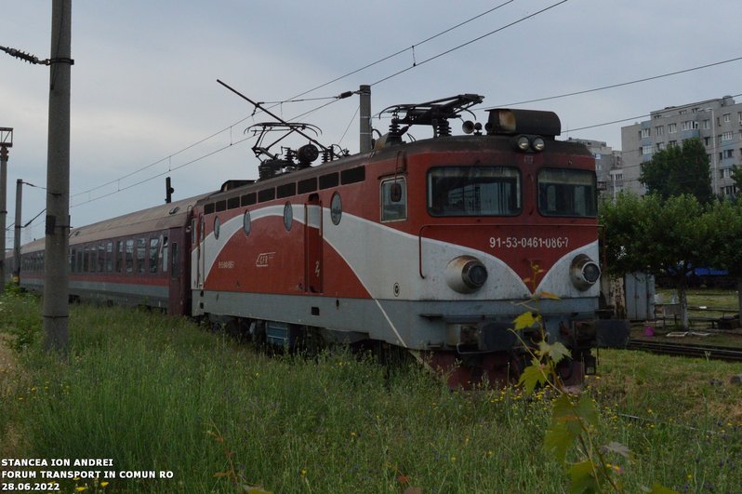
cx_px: 371
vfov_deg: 47.9
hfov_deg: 67.4
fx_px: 556
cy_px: 247
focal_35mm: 27
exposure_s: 1/1600
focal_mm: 18
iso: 800
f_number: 5.6
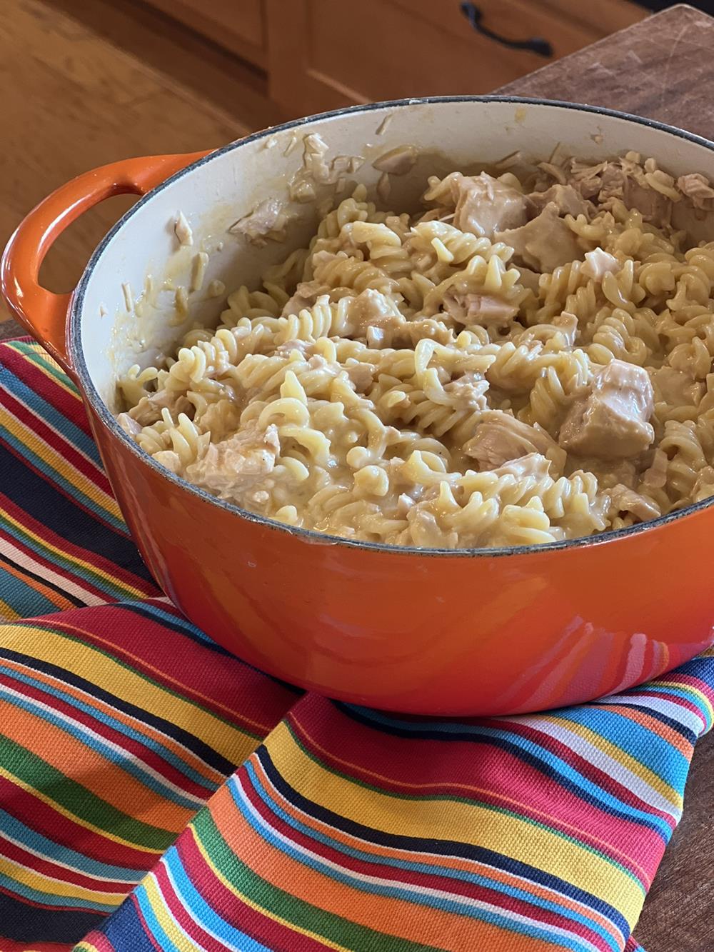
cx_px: 357
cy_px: 476
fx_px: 2117
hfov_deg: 19.1
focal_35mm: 77
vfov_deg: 25.3
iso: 200
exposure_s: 1/40
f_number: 2.8
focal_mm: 9
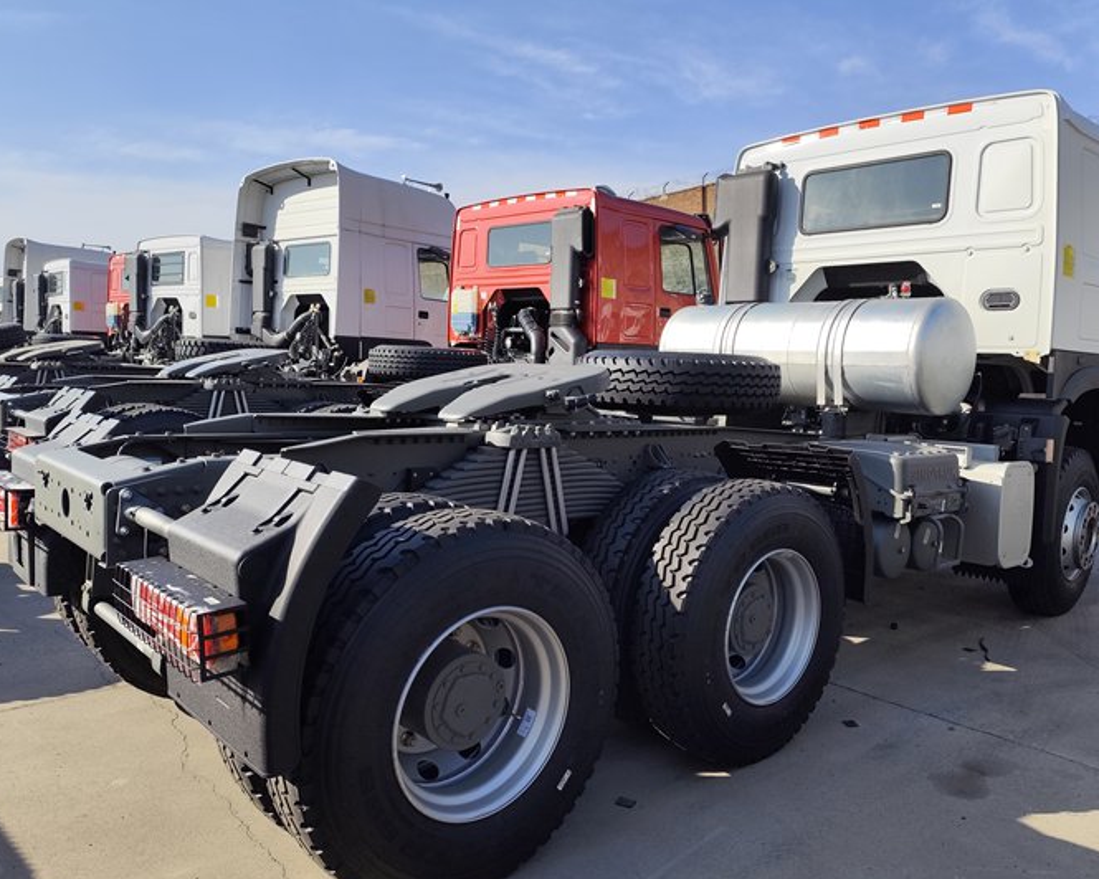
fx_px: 878
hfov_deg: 64.0
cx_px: 597
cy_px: 440
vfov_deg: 53.2
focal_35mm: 27
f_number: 1.65
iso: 50
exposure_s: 1/1380
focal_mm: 6.14
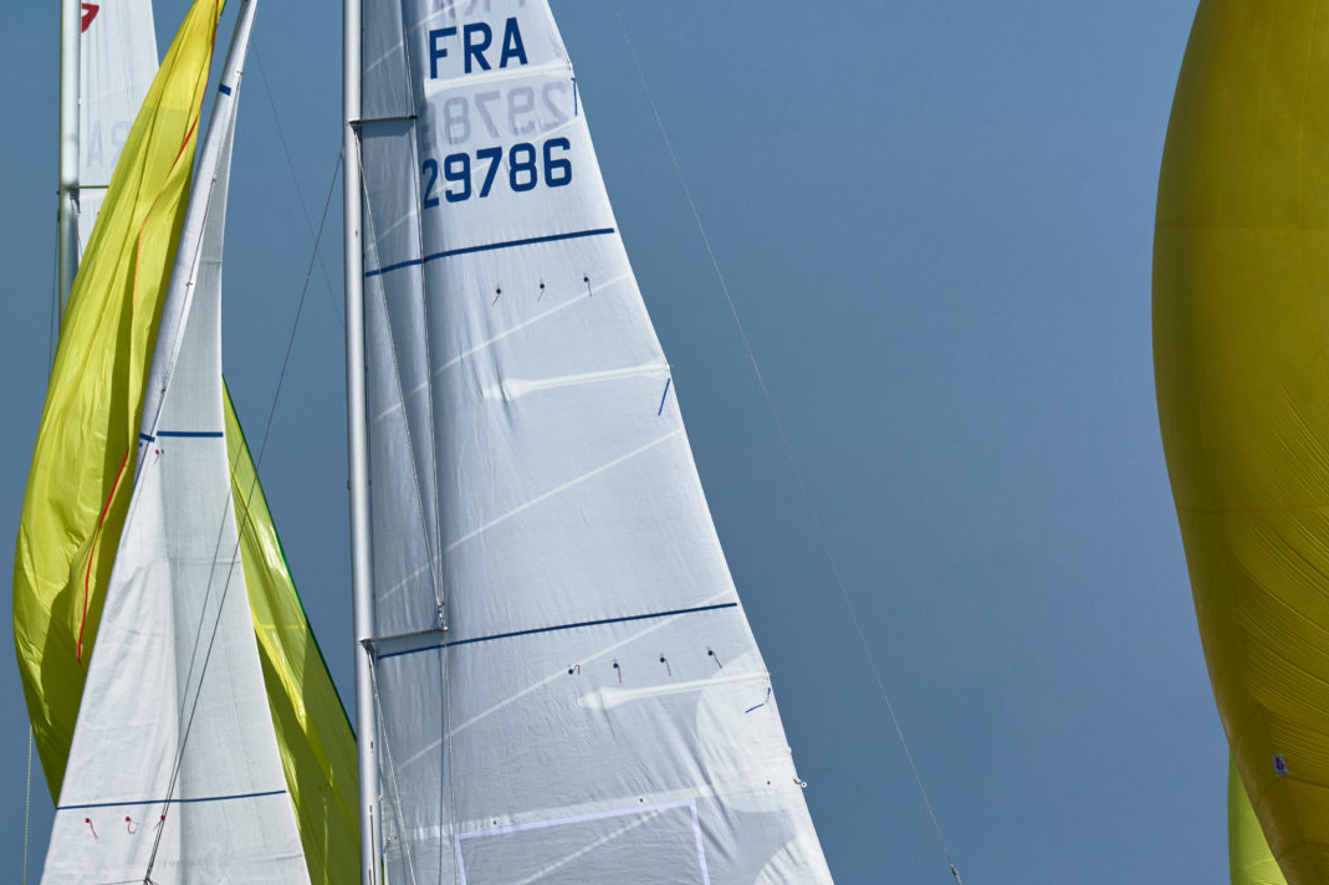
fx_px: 21219
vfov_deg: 2.4
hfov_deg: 3.6
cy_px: 594
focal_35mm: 575
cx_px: 1039
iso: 200
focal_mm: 240
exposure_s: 1/5000
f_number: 5.6
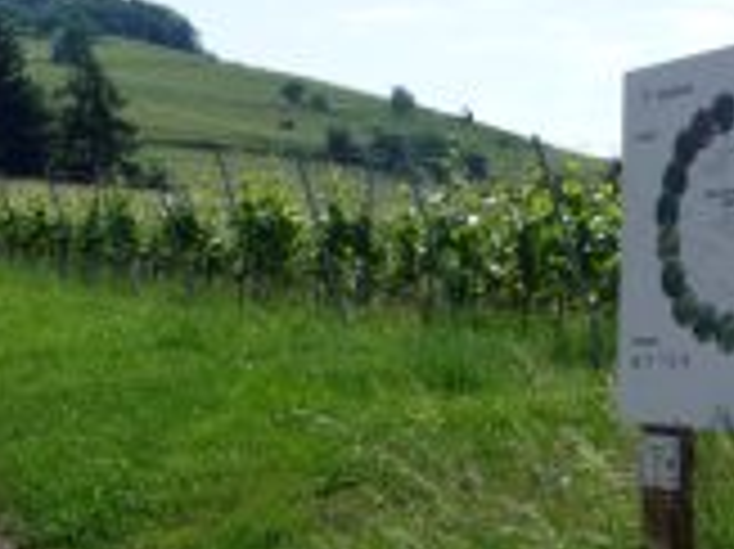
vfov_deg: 19.5
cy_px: 400
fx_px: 1589
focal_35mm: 75
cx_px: 428
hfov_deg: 26.0
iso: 100
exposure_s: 1/1000
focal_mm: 5.6
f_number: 3.6
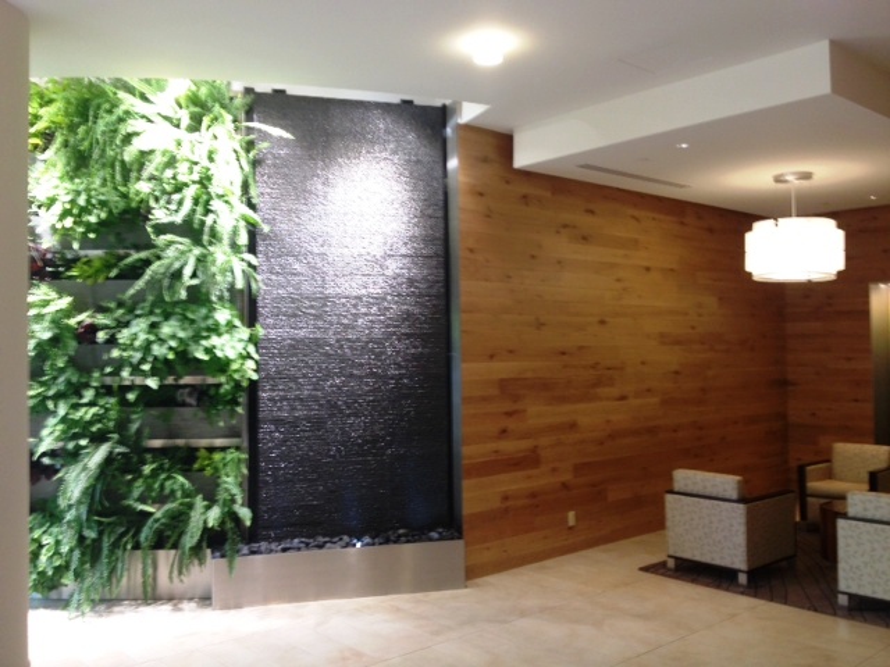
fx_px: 900
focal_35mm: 35
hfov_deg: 52.6
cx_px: 445
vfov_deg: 40.7
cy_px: 334
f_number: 2.4
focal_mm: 4.28
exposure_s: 1/20
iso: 64
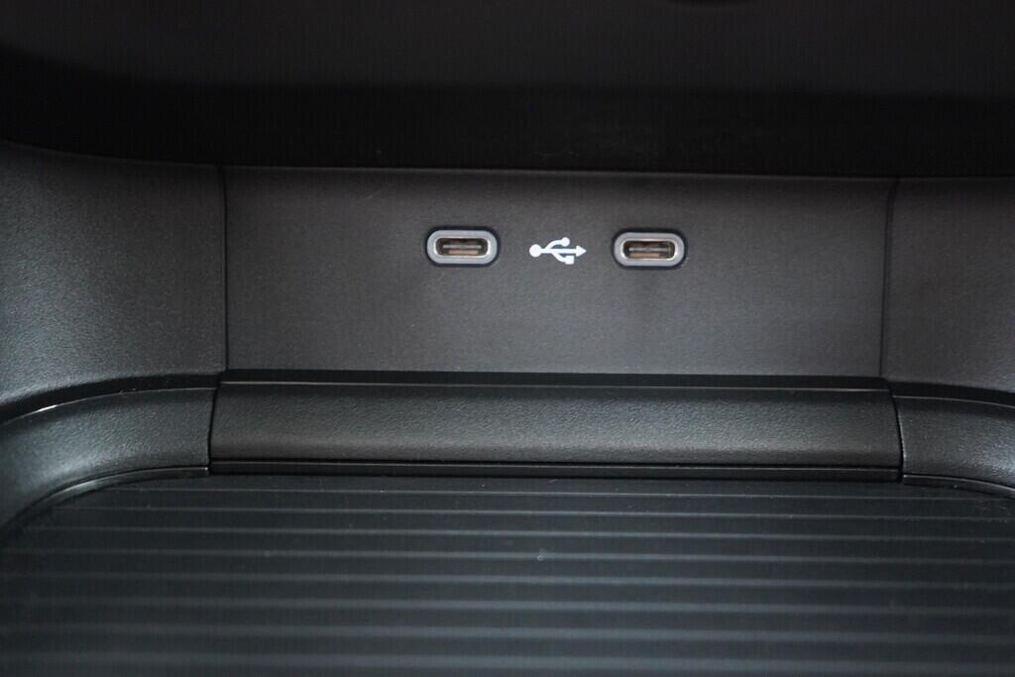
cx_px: 508
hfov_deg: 53.1
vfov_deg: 36.9
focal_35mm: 36
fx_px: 1015
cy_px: 338
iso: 4000
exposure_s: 1/40
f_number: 2.8
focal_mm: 24
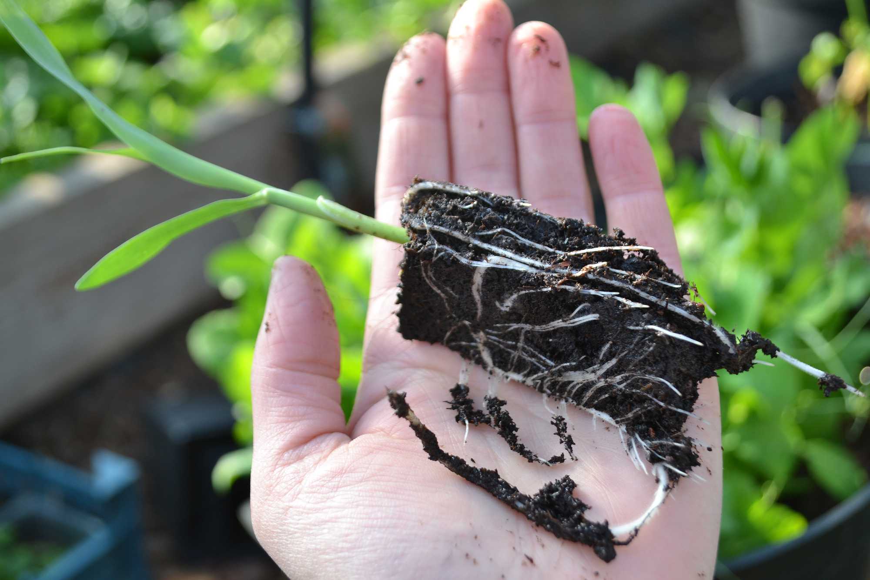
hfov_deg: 41.1
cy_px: 290
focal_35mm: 48
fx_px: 1160
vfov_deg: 28.1
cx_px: 435
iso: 100
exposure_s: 1/80
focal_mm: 32
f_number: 4.8
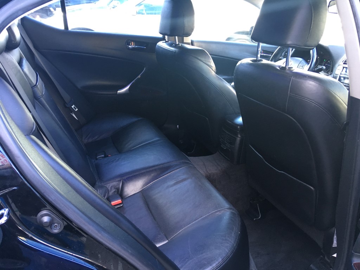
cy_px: 135
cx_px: 180
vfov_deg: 48.2
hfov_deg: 61.7
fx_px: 302
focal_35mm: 29
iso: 80
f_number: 2.2
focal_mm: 4.15
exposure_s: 1/30
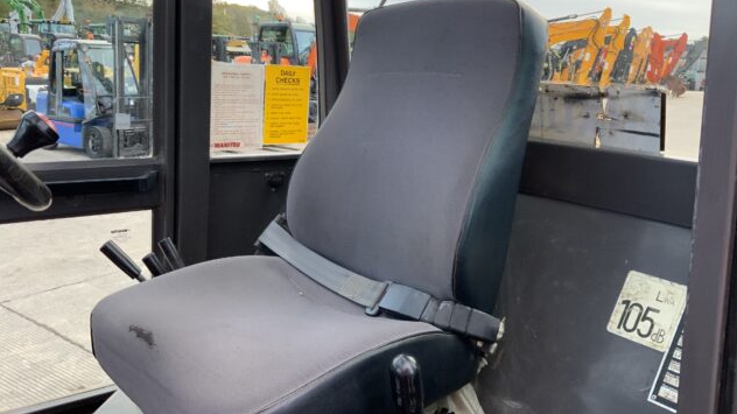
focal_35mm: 32
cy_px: 183
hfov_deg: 61.0
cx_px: 372
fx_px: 625
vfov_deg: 36.6
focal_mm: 3
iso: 64
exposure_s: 1/81
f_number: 1.8
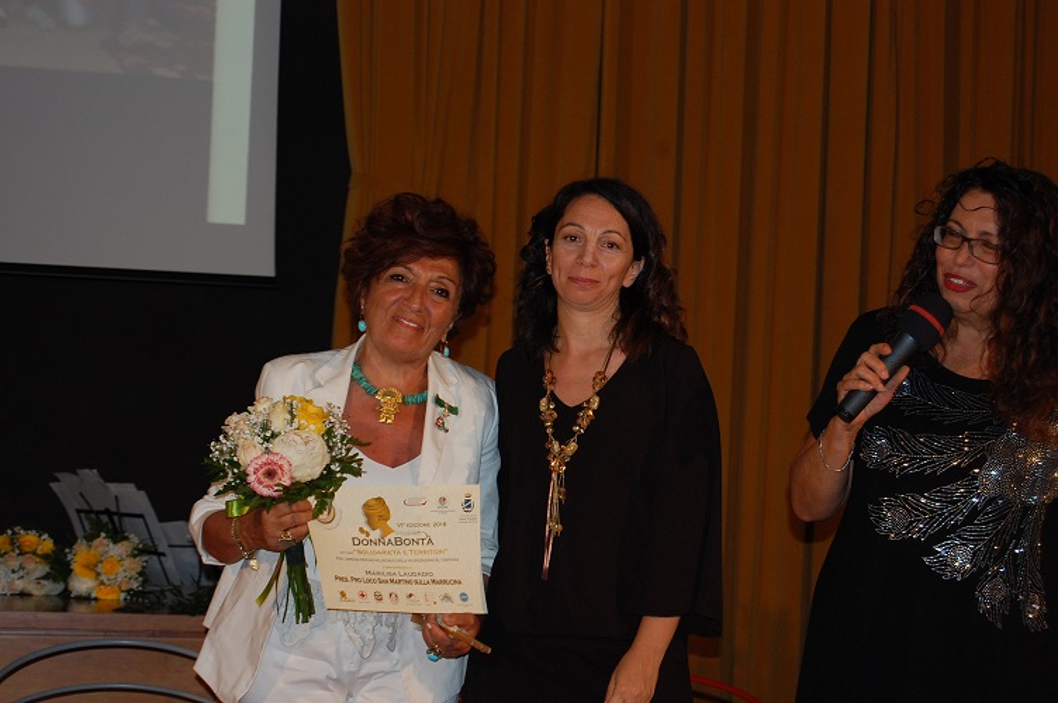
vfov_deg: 16.5
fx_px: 2422
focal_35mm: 82
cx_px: 529
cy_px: 352
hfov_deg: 24.6
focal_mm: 55
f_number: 5.6
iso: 400
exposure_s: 1/60
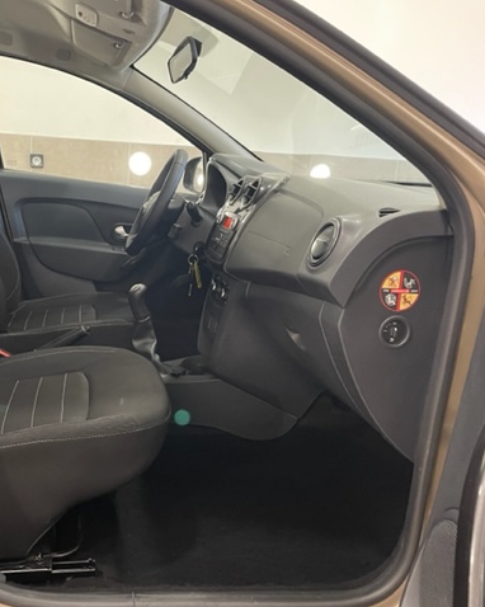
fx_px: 610
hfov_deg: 42.7
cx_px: 159
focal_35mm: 34
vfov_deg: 52.9
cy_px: 304
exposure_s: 1/50
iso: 250
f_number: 1.6
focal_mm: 4.2
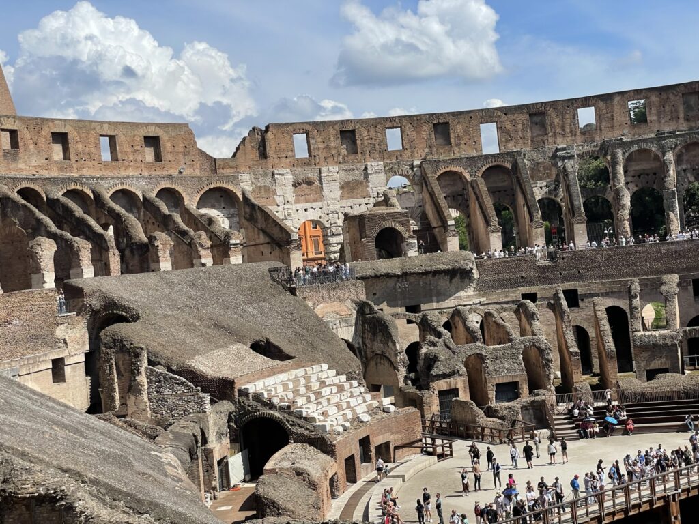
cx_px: 350
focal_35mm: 52
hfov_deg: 36.8
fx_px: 1050
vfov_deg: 28.0
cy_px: 262
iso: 25
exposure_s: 1/1916
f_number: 2
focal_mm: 6
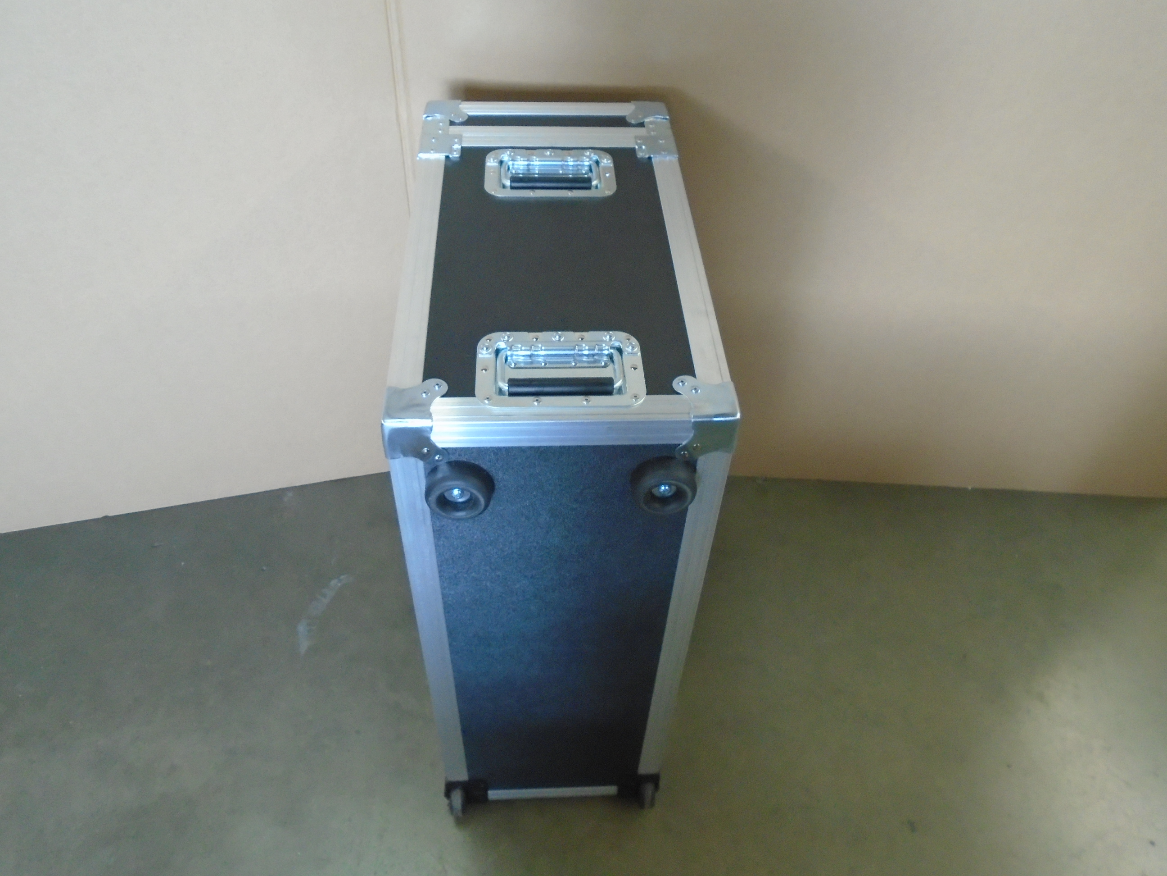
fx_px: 877
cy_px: 438
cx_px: 584
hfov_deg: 67.3
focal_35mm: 26
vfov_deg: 53.1
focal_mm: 4.6
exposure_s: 1/25
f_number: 3.2
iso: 400
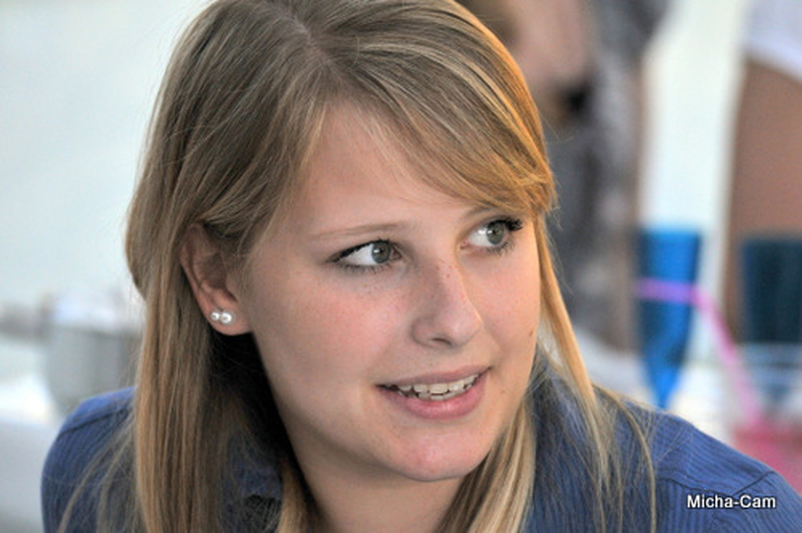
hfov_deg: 8.1
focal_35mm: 255
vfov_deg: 5.4
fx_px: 5673
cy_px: 266
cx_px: 401
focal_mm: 170
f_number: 5
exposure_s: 1/800
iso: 720
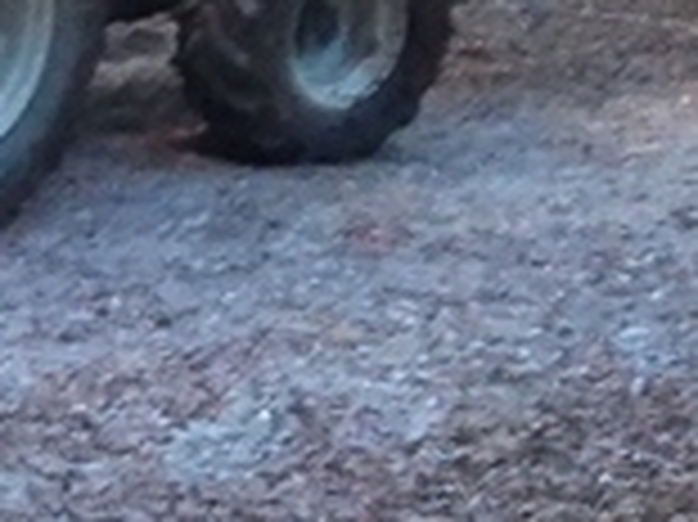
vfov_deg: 9.2
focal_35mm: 160
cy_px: 72
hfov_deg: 11.0
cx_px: -784
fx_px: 3224
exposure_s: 1/8
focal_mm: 3.3
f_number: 2.2
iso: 700
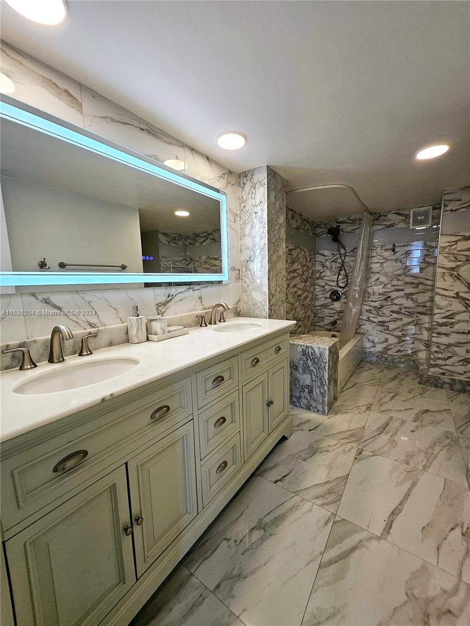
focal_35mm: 13
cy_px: 313
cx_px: 235
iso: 64
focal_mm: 1.74
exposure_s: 1/60.2
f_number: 2.2
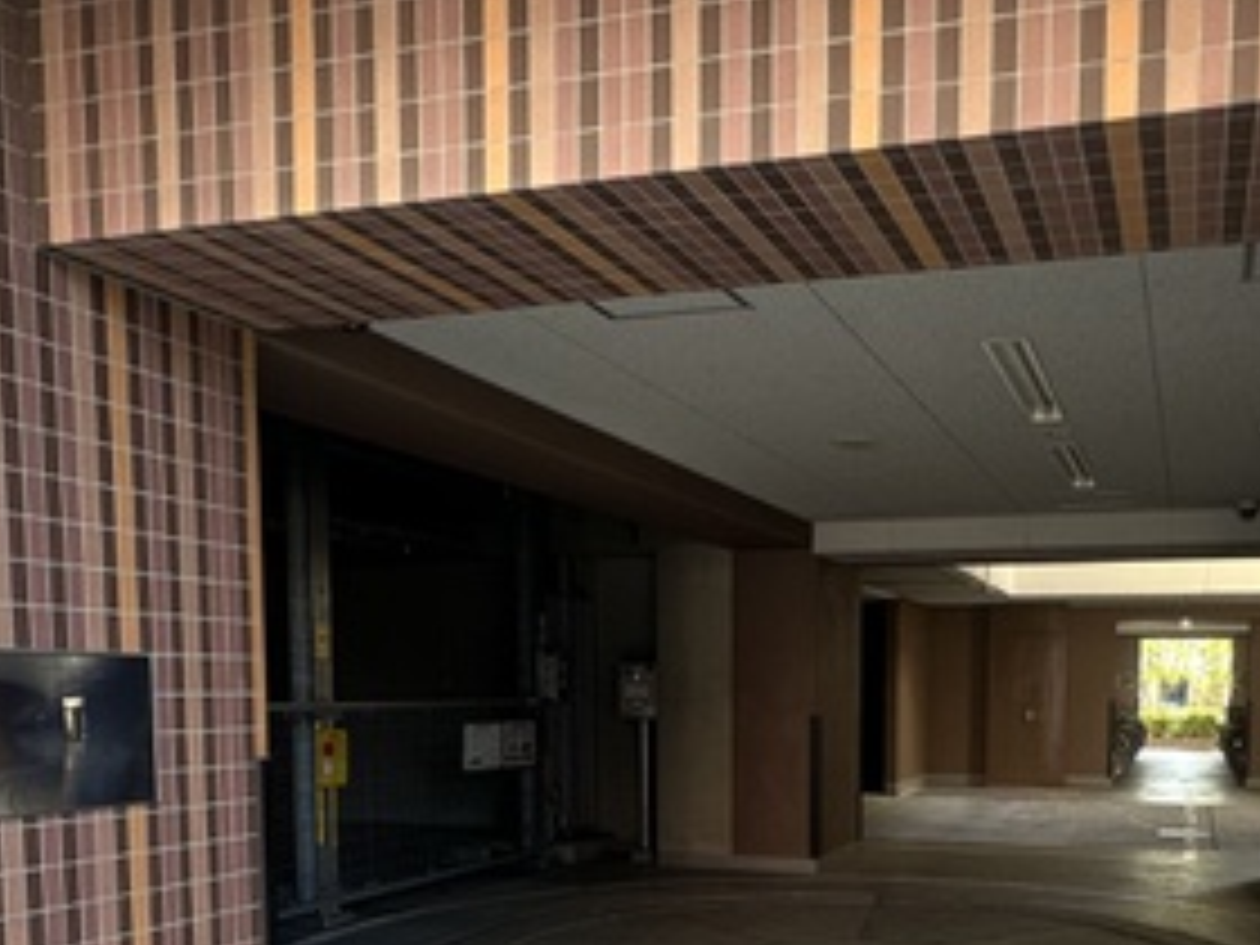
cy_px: 799
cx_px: 819
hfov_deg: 51.8
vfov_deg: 38.6
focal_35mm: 35
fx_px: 1274
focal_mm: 2.22
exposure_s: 1/99
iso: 125
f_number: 2.2
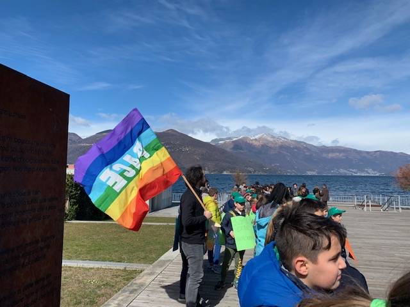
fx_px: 308
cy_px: 154
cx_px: 205
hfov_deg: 67.3
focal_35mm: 26
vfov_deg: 53.1
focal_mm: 4.25
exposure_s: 1/2611
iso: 25
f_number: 1.8
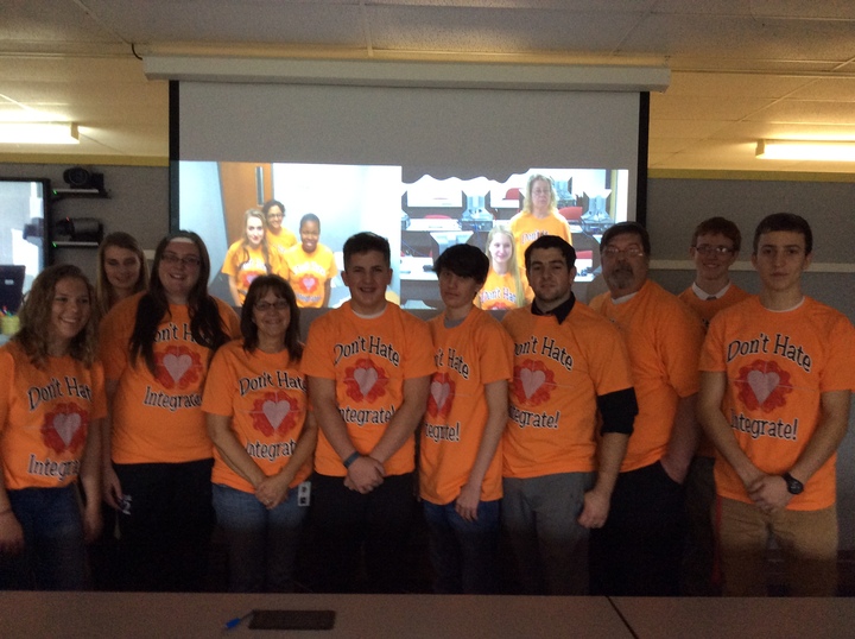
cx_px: 428
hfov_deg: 56.9
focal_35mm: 32
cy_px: 320
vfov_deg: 44.1
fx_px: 789
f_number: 2.4
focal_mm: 3.3
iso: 160
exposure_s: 1/24
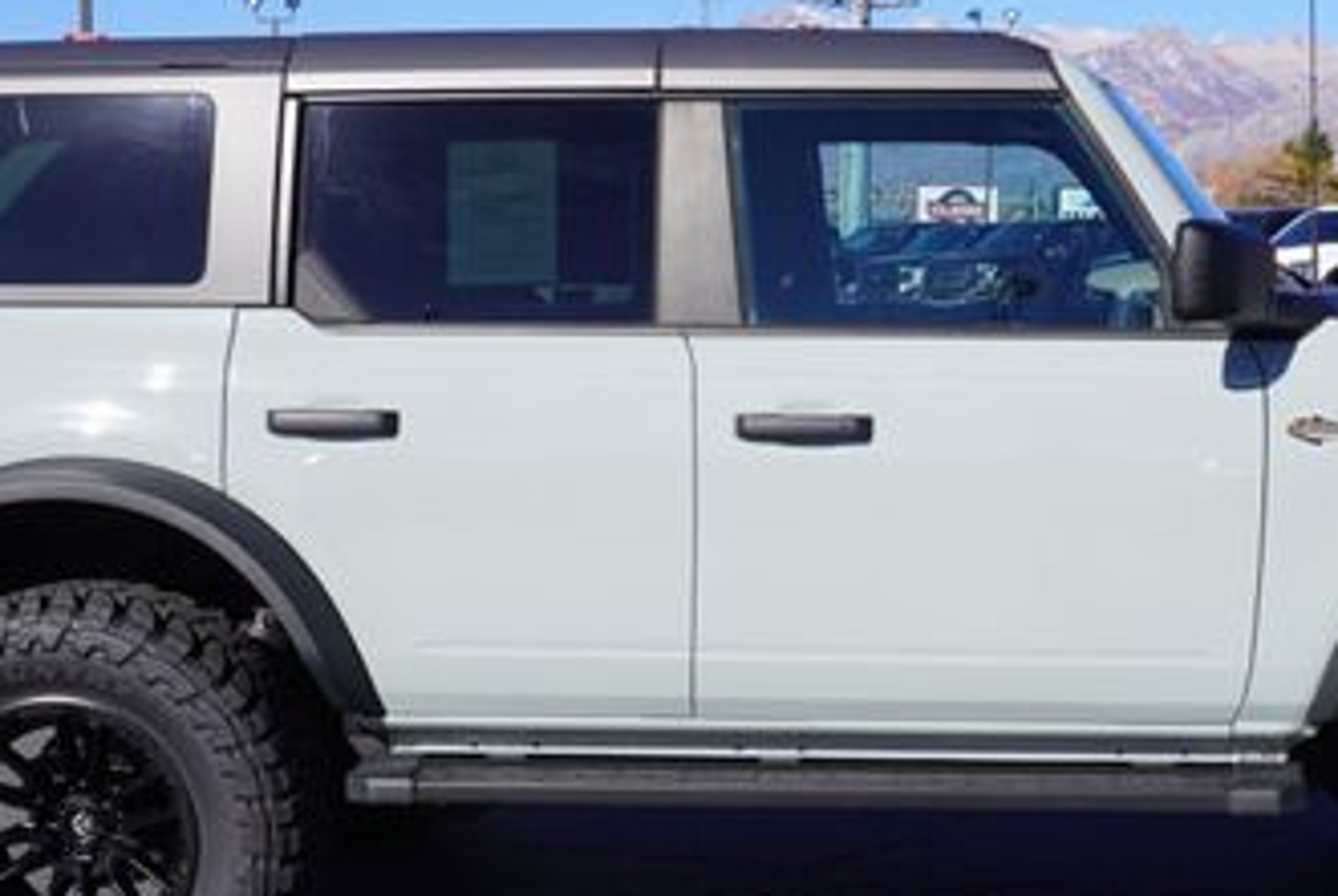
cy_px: 555
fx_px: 2382
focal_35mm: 64
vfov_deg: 21.3
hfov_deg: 31.2
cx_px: 868
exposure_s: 1/160
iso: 100
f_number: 10
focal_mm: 22
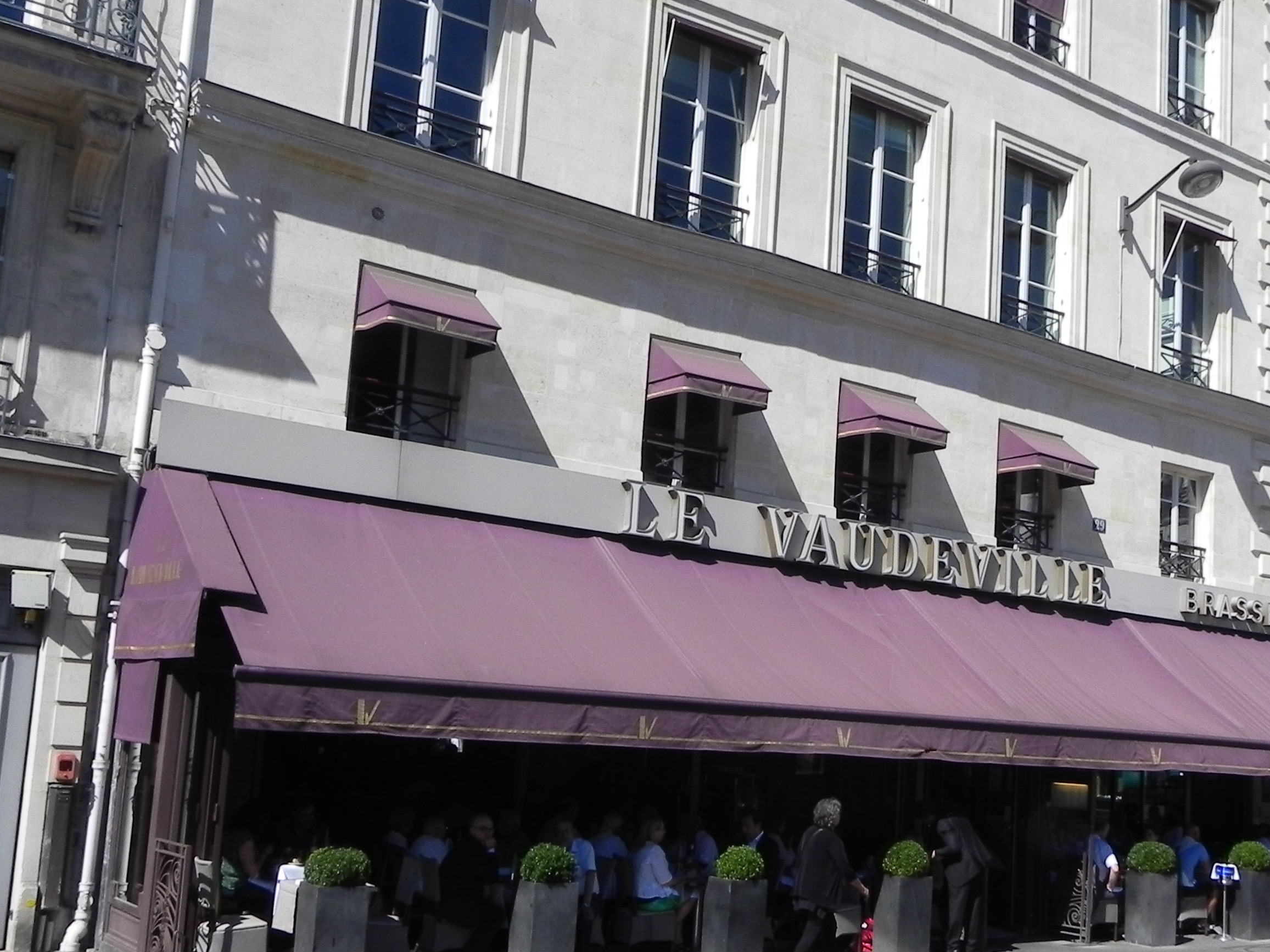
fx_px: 1504
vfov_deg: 35.0
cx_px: 742
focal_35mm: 41
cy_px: 587
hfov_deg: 45.6
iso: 160
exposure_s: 1/460
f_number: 7.1
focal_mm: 4.6
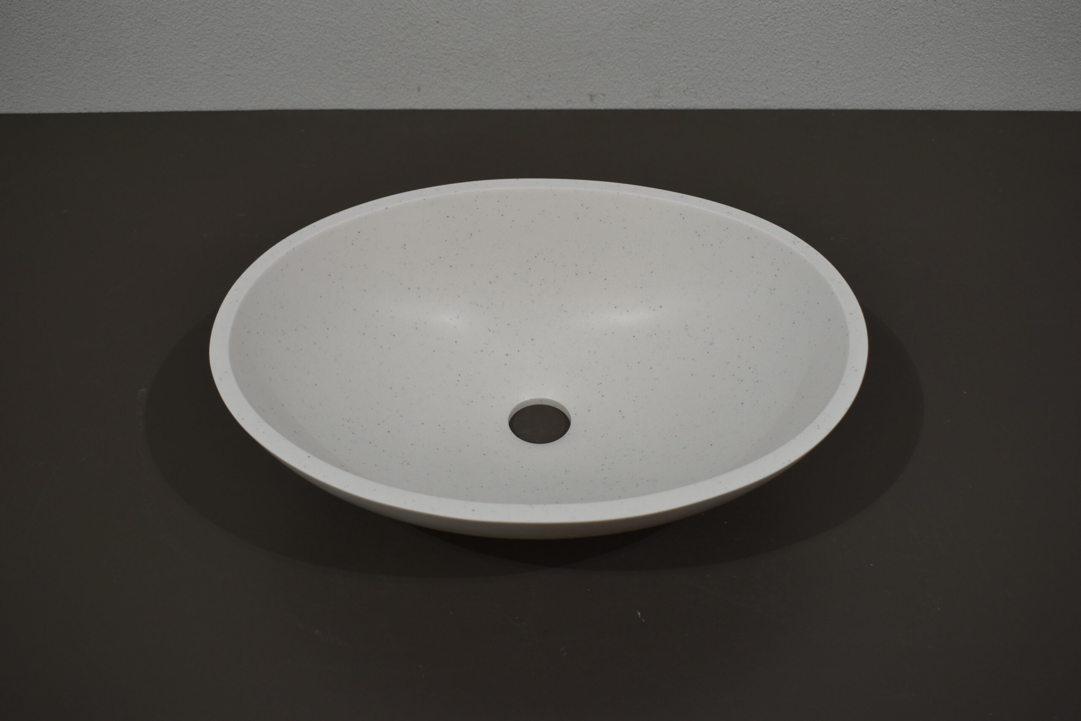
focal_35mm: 39
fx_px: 1171
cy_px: 360
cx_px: 540
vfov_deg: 34.2
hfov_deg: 49.6
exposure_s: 1/125
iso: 250
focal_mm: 26
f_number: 5.6
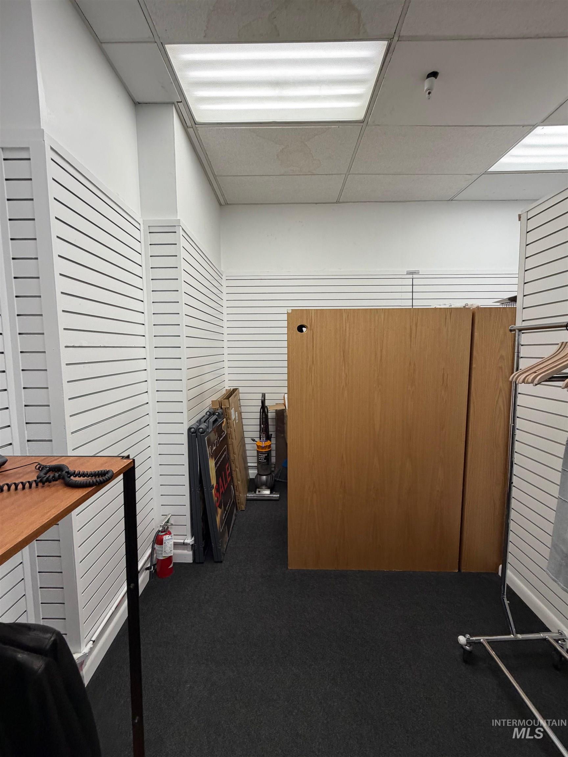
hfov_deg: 85.7
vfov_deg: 102.1
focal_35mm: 14
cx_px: 284
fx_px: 306
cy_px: 378
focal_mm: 2.22
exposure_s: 1/120
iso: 125
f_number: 2.2
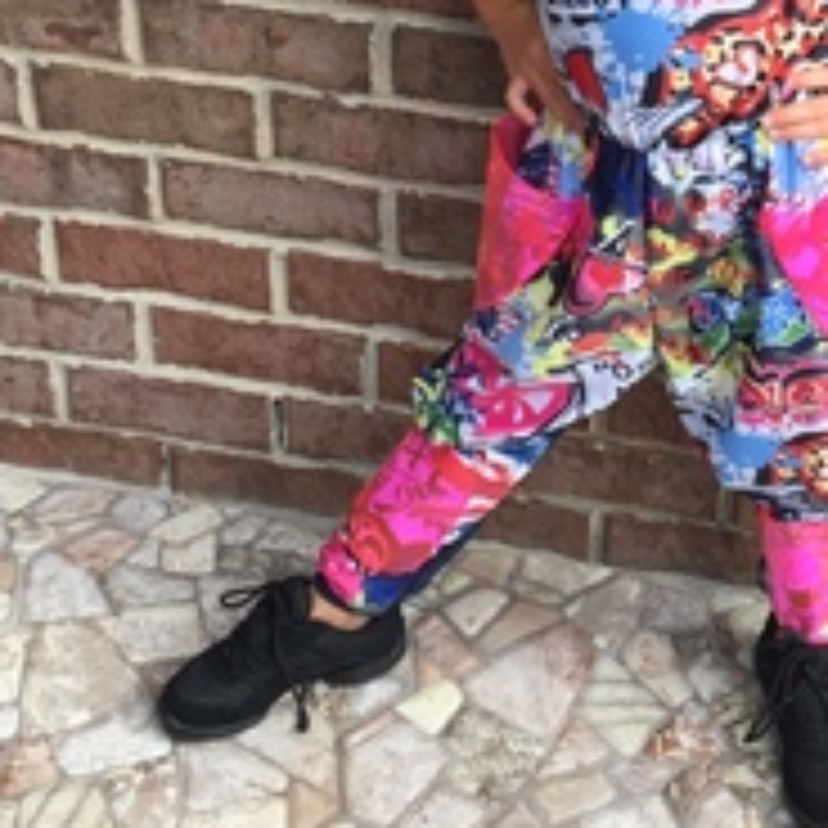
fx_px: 1813
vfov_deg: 24.8
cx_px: 666
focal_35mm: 67
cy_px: 45
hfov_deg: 25.3
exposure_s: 1/377
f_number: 2.2
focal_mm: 4.15
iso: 32
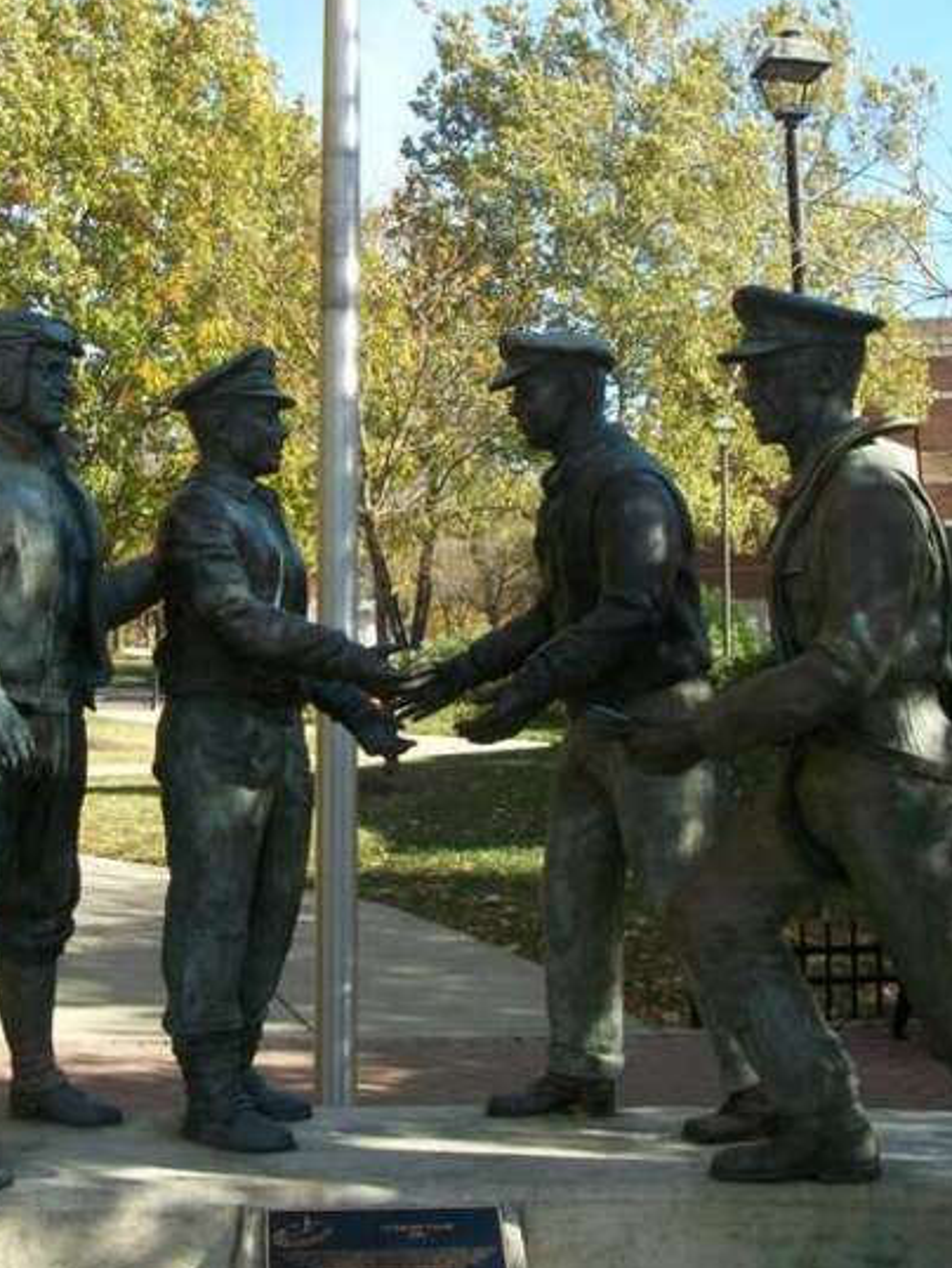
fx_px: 1905
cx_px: 276
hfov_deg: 27.8
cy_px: 339
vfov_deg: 36.1
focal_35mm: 52
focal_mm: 6.3
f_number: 3.1
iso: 80
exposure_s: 1/400
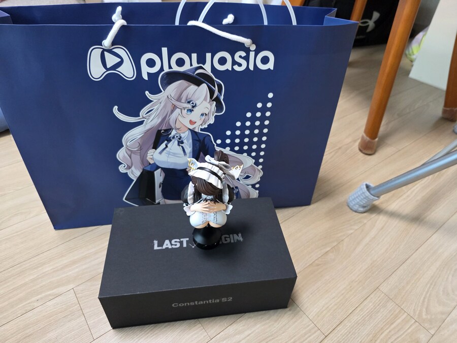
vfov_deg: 58.9
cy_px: 172
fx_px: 304
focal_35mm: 23
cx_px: 228
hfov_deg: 73.9
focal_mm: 6.3
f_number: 1.7
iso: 500
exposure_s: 1/120
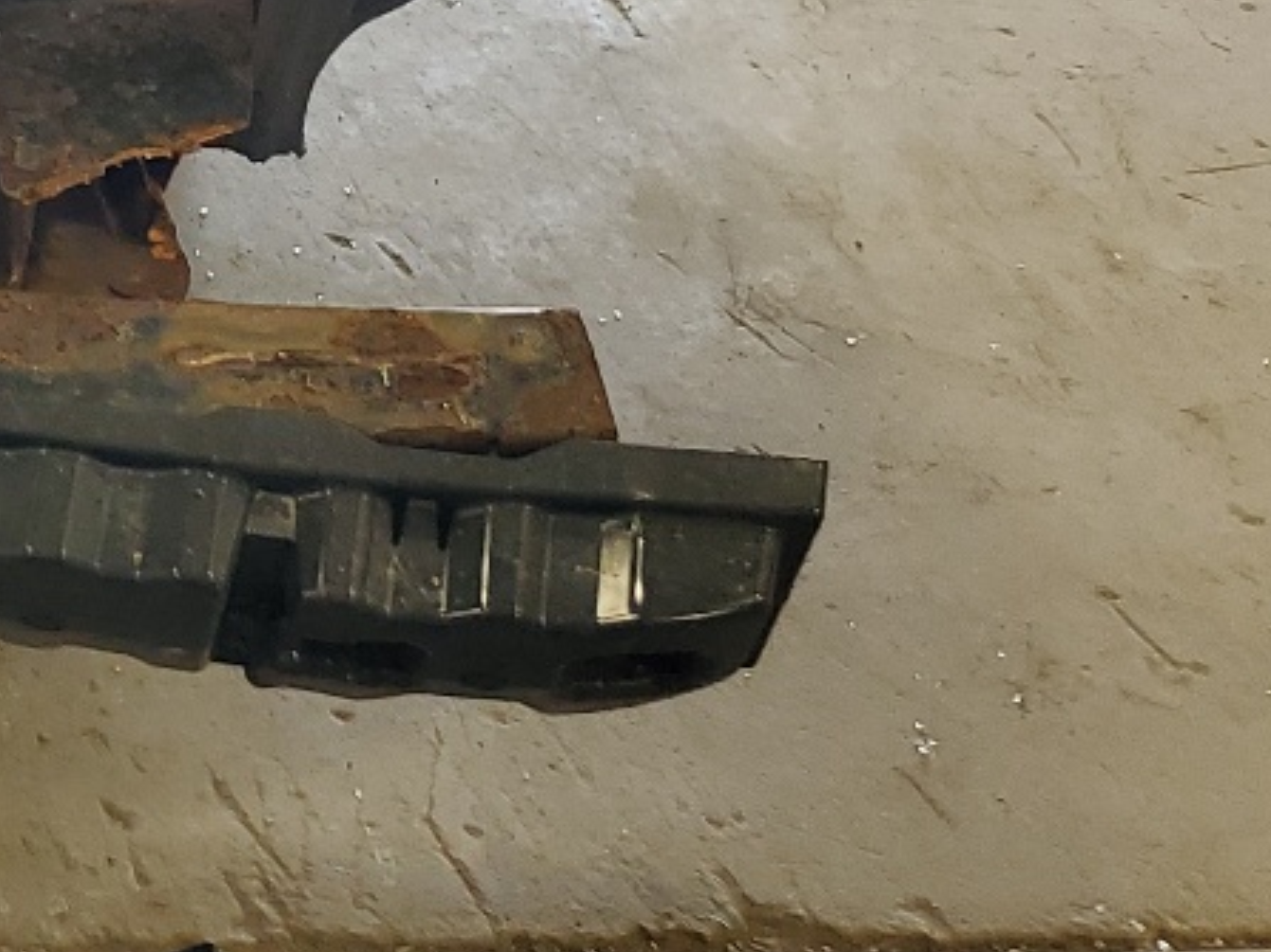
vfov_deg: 14.6
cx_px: -978
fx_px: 3414
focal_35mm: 93
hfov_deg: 17.4
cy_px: -571
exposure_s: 1/60.2
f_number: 1.5
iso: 54
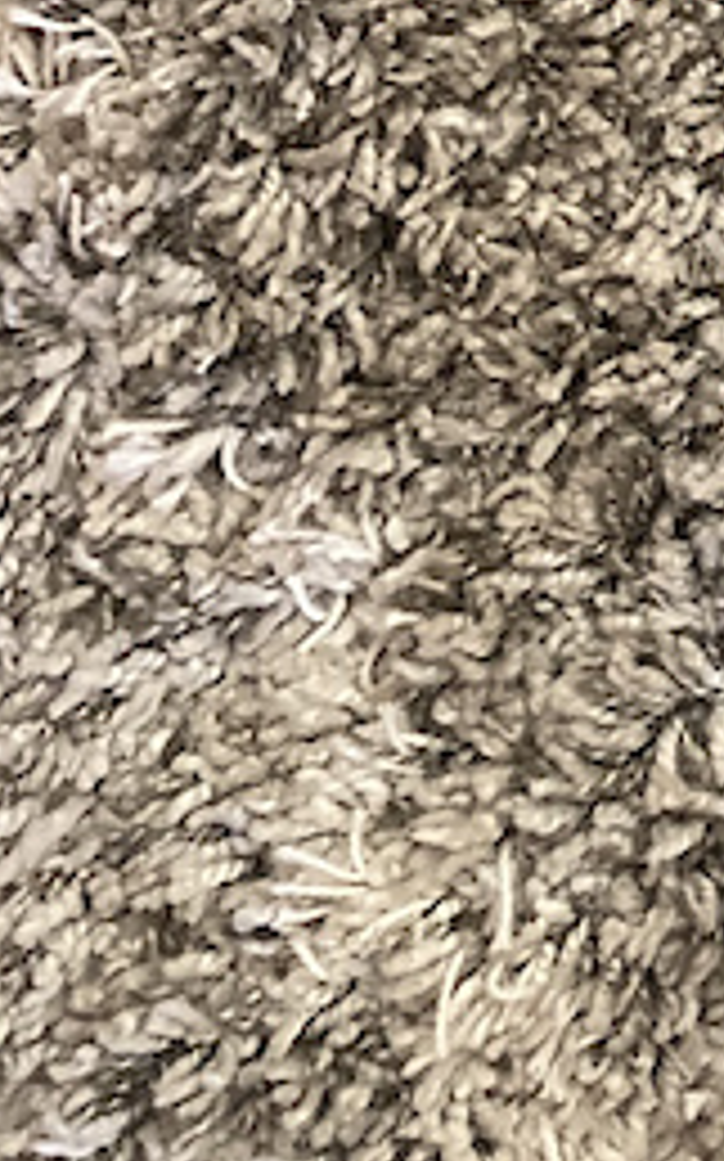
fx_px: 2908
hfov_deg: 12.9
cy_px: -531
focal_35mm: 92
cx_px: 1282
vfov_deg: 19.8
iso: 640
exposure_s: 1/23
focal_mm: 3.99
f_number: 1.8
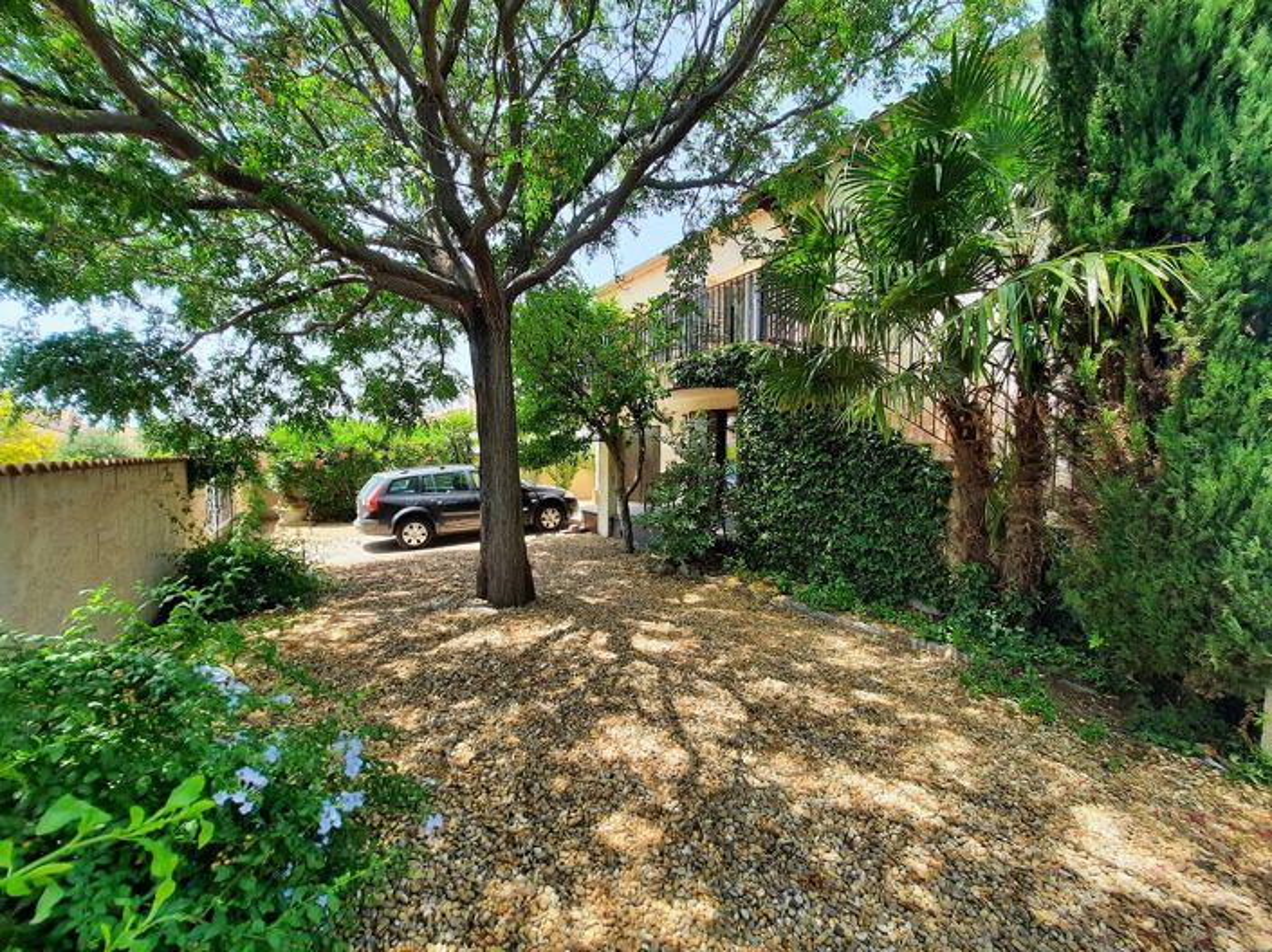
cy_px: 476
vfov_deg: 89.9
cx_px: 636
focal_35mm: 13
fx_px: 477
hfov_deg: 106.2
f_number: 2.2
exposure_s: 1/254
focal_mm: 1.74
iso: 40
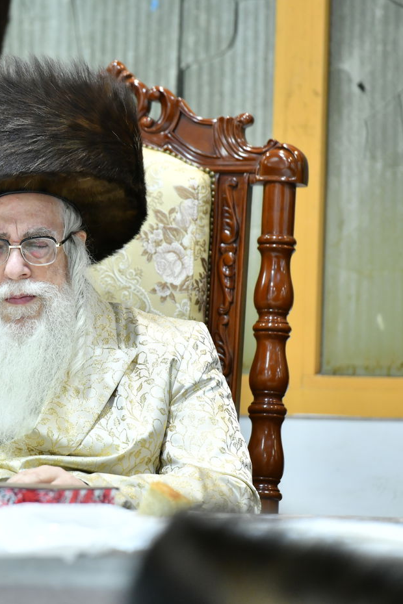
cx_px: 16
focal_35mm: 301
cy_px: 302
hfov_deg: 4.6
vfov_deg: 6.8
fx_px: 5054
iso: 1600
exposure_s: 1/125
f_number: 5
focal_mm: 200
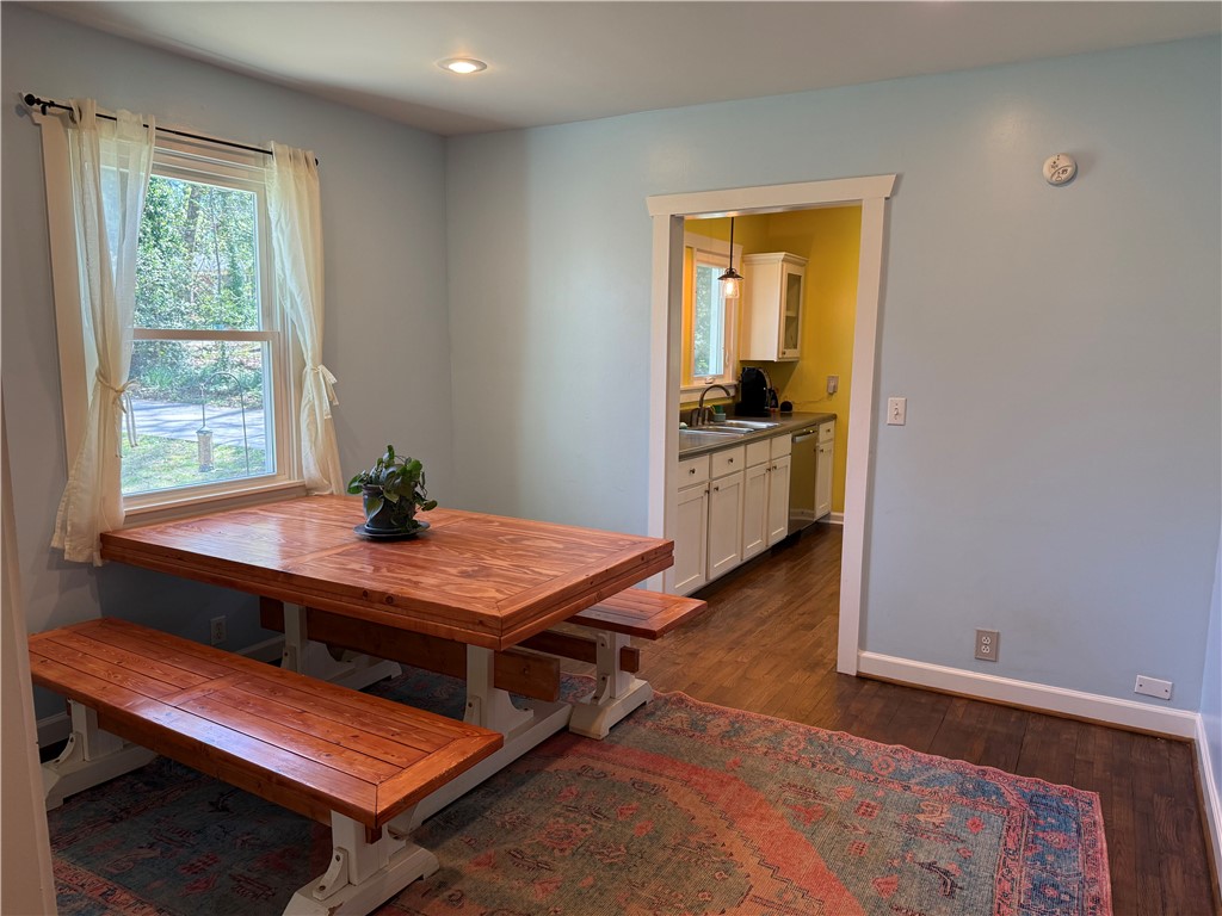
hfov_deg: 71.6
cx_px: 611
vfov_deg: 56.8
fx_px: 847
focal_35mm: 24
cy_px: 458
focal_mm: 6.76
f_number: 1.78
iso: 160
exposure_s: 1/120
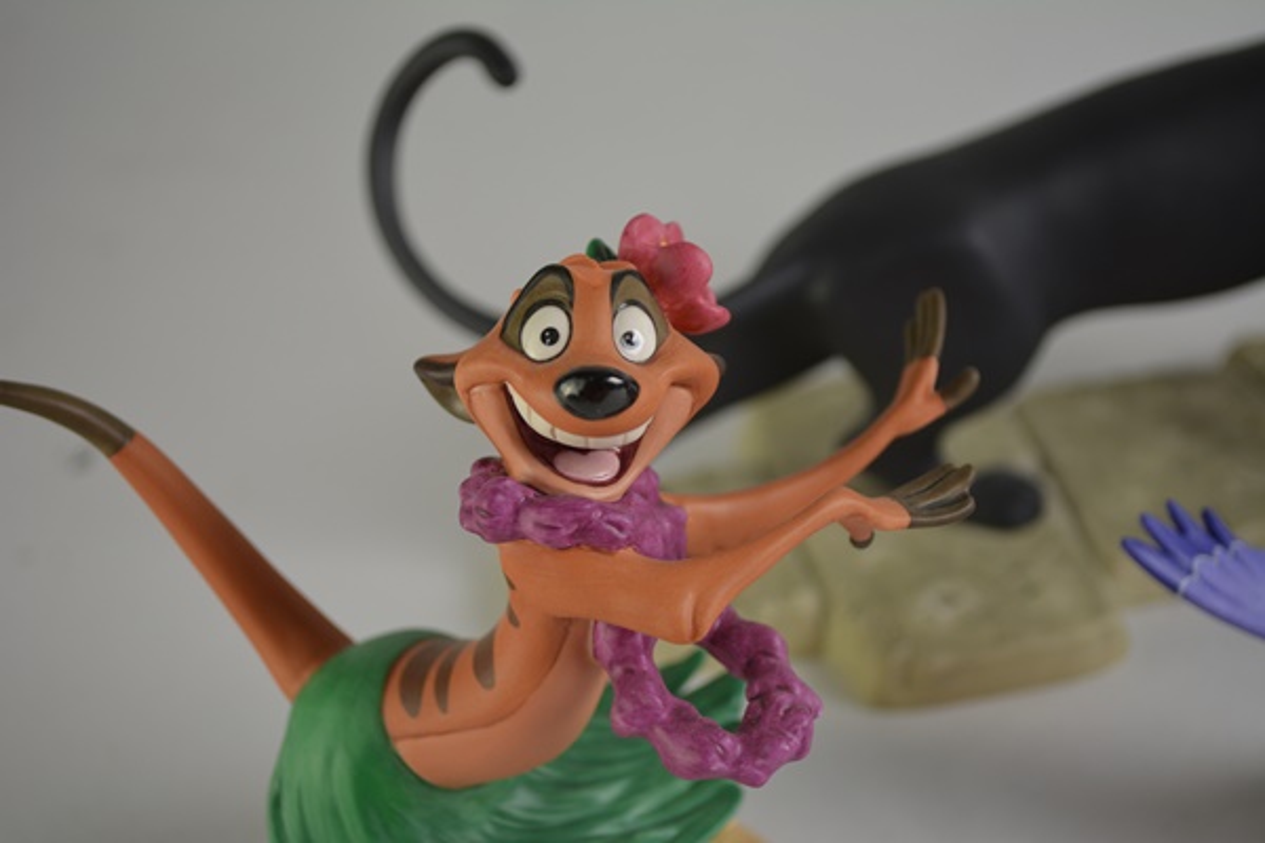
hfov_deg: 33.4
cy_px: 422
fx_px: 2108
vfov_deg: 22.6
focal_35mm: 60
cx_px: 632
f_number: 5.3
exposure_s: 1/100
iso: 400
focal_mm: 40
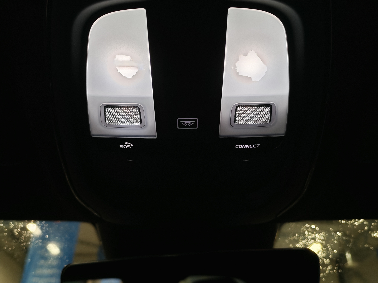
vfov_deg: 41.8
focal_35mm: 34
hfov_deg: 54.0
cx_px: 189
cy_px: 142
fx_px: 371
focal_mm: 6.12
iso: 64
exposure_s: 1/100
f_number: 1.9
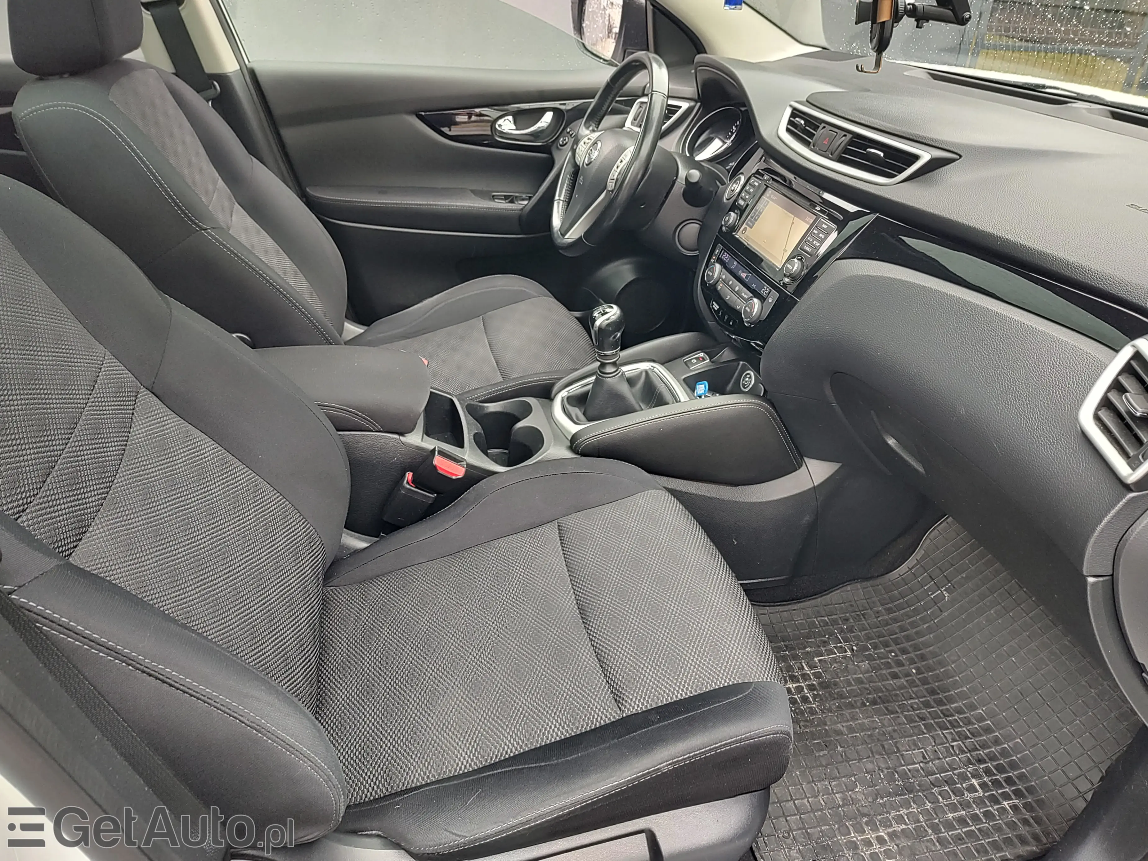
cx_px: 574
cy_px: 430
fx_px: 763
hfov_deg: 73.9
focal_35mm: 23
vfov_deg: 58.9
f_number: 1.8
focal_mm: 5.56
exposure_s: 1/100
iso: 213
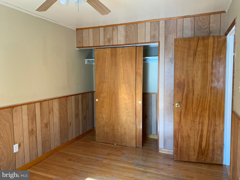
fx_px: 180
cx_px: 120
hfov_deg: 67.3
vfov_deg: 53.1
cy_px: 90
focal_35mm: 26
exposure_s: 1/97
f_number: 1.8
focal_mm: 4.25
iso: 100
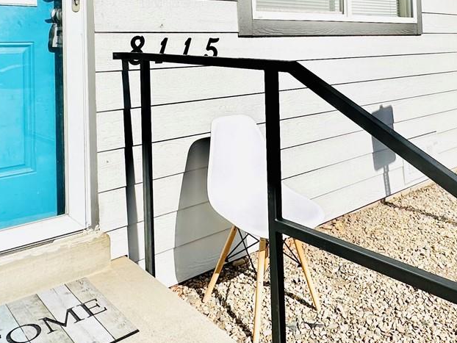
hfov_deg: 51.0
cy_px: 41
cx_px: 272
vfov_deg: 37.4
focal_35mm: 36
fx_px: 475
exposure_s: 1/7813
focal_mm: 2.22
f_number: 2.2
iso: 50
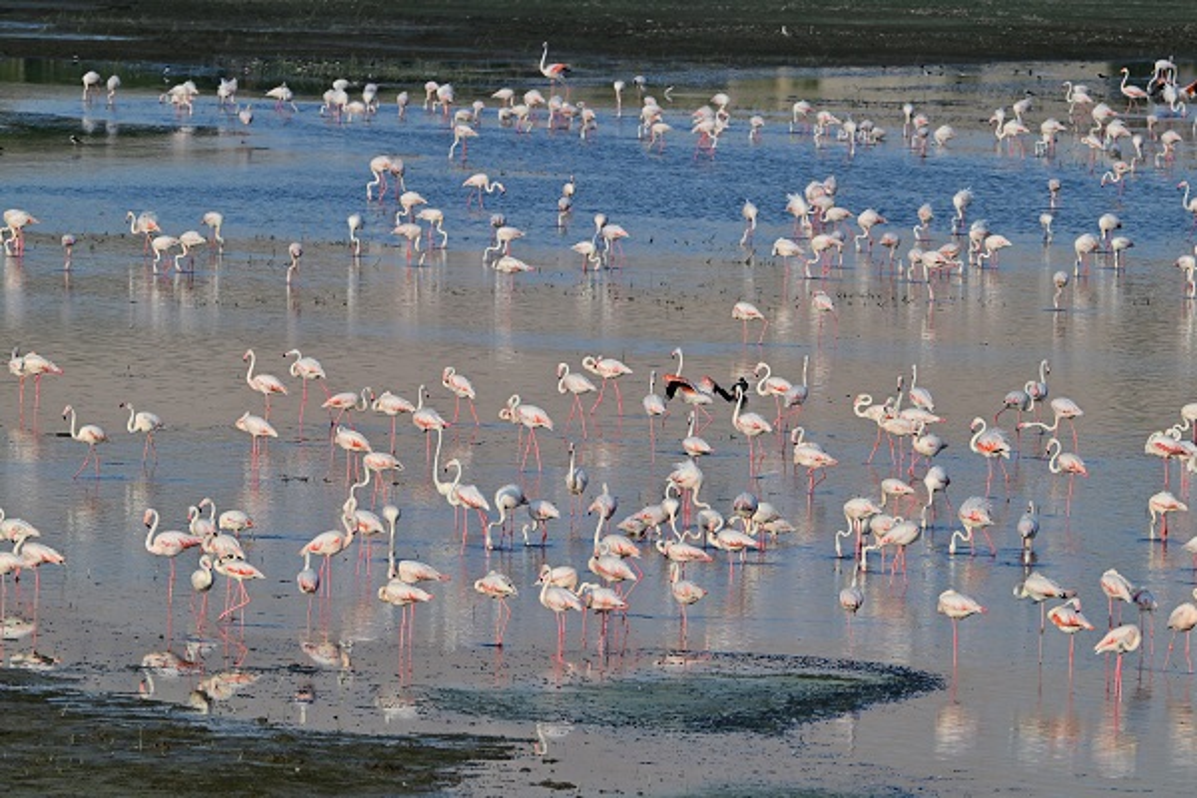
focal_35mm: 480
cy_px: 399
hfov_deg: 4.3
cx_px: 598
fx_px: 15959
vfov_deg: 2.9
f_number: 9
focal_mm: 480
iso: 640
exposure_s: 1/2000
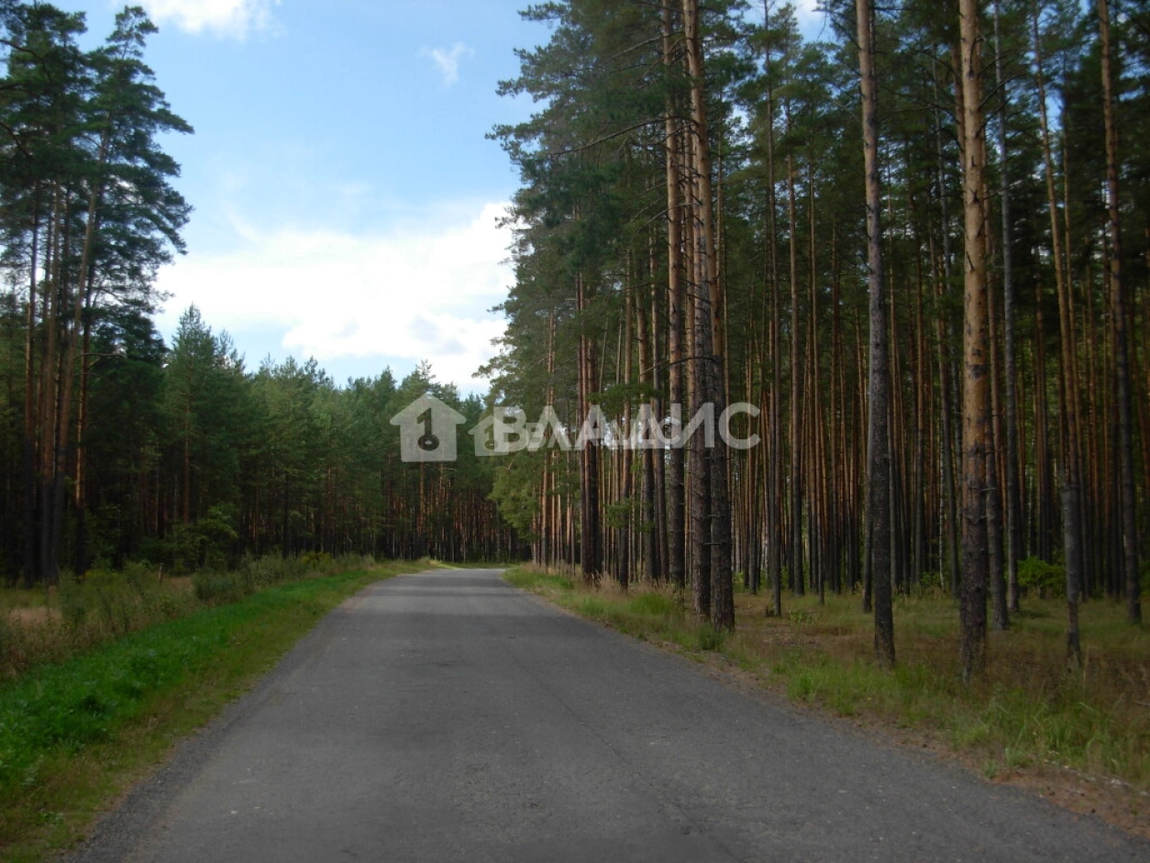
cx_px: 575
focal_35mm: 38
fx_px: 1263
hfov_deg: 49.0
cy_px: 432
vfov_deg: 37.7
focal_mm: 6.3
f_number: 2.9
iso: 79
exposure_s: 1/609
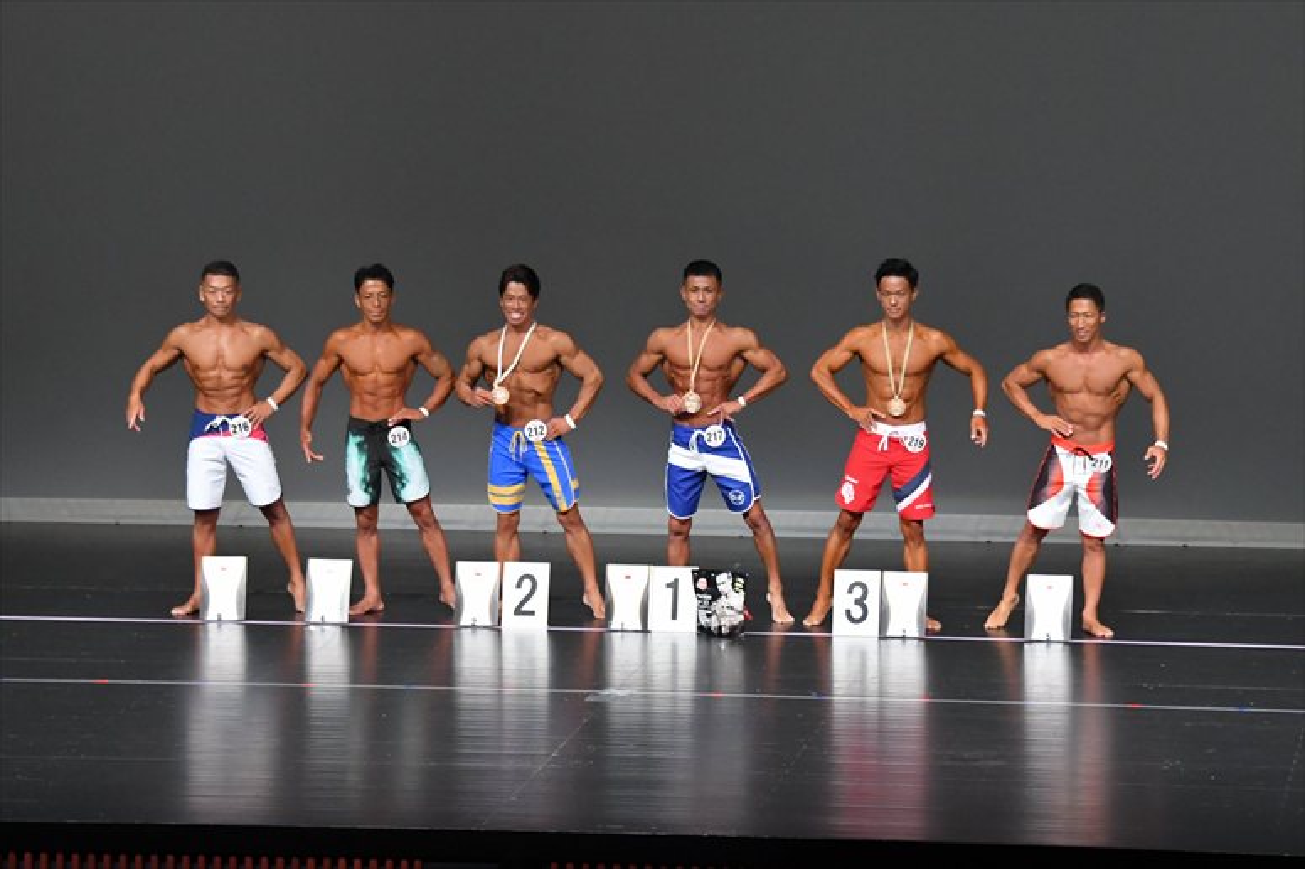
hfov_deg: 11.2
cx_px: 652
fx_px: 6631
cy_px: 434
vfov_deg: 7.5
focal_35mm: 183
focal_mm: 122
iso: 5000
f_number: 5.6
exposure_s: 1/400
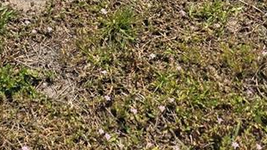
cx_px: -29
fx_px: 686
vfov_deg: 10.0
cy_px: -271
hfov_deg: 20.9
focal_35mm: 97
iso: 25
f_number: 1.8
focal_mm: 5.4
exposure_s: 1/2339
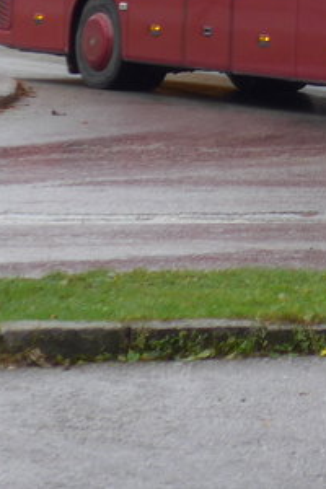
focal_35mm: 229
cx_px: 597
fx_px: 3110
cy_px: -243
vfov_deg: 8.8
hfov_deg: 5.9
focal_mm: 11.3
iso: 80
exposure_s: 1/80
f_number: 3.4
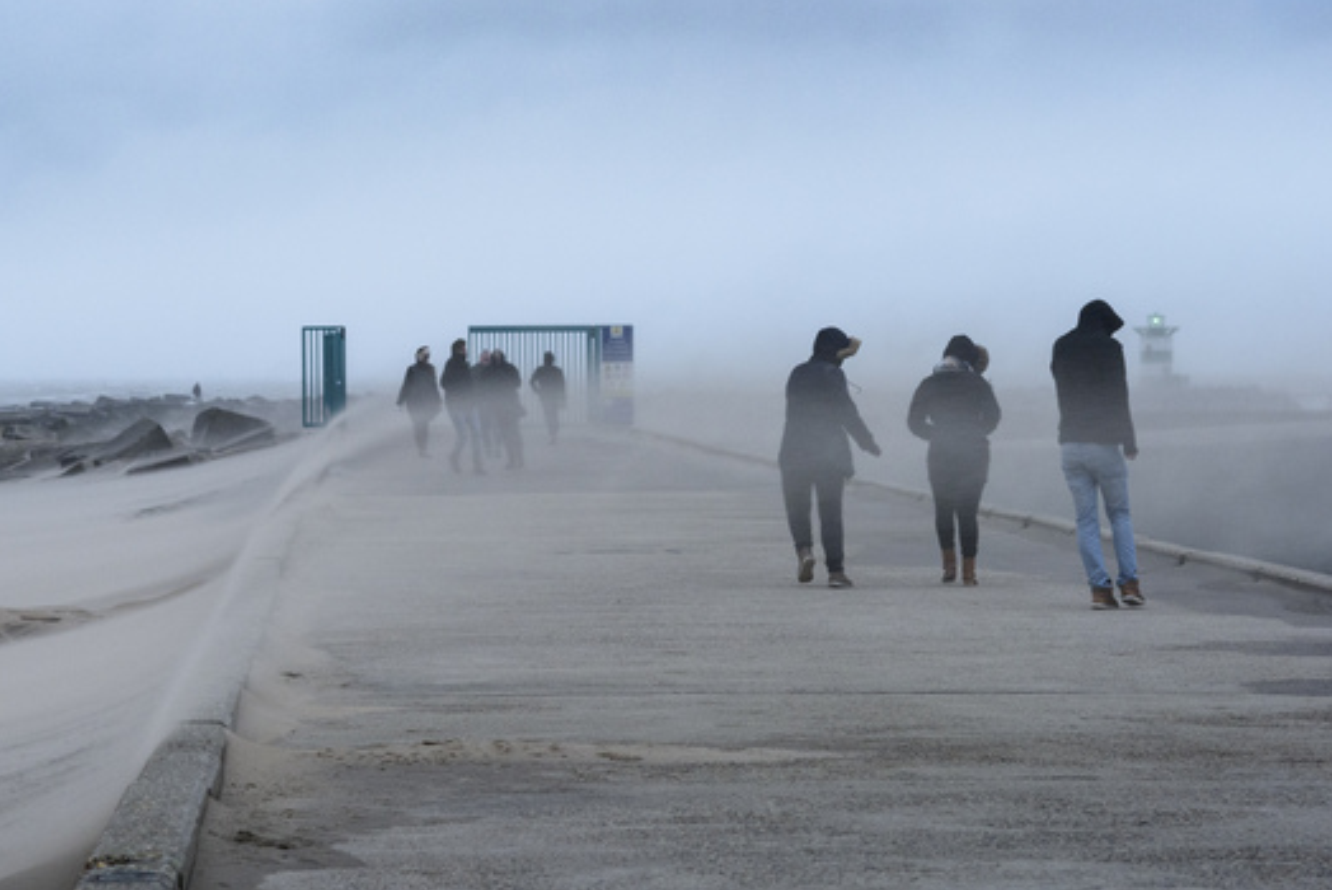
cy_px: 468
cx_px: 438
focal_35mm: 150
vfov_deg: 9.2
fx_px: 5553
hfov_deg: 13.7
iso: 1250
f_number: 7.1
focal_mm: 105
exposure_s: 1/250
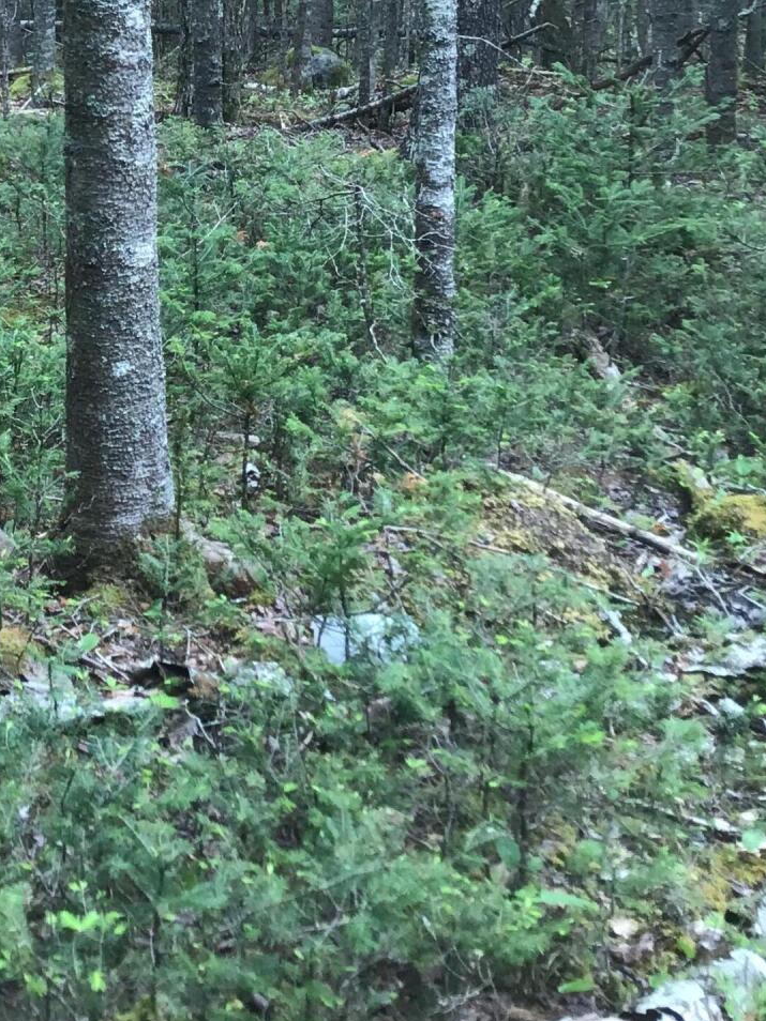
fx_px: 1919
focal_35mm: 65
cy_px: 127
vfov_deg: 28.8
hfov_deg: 21.9
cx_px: 46
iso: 40
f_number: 2.4
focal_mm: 3.3
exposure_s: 1/120
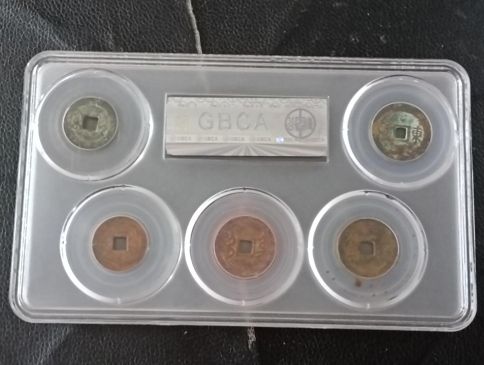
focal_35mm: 57
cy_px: 182
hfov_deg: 33.7
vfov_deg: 25.7
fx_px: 798
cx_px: 242
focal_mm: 3.98
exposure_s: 1/33.3
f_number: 1.8
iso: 640
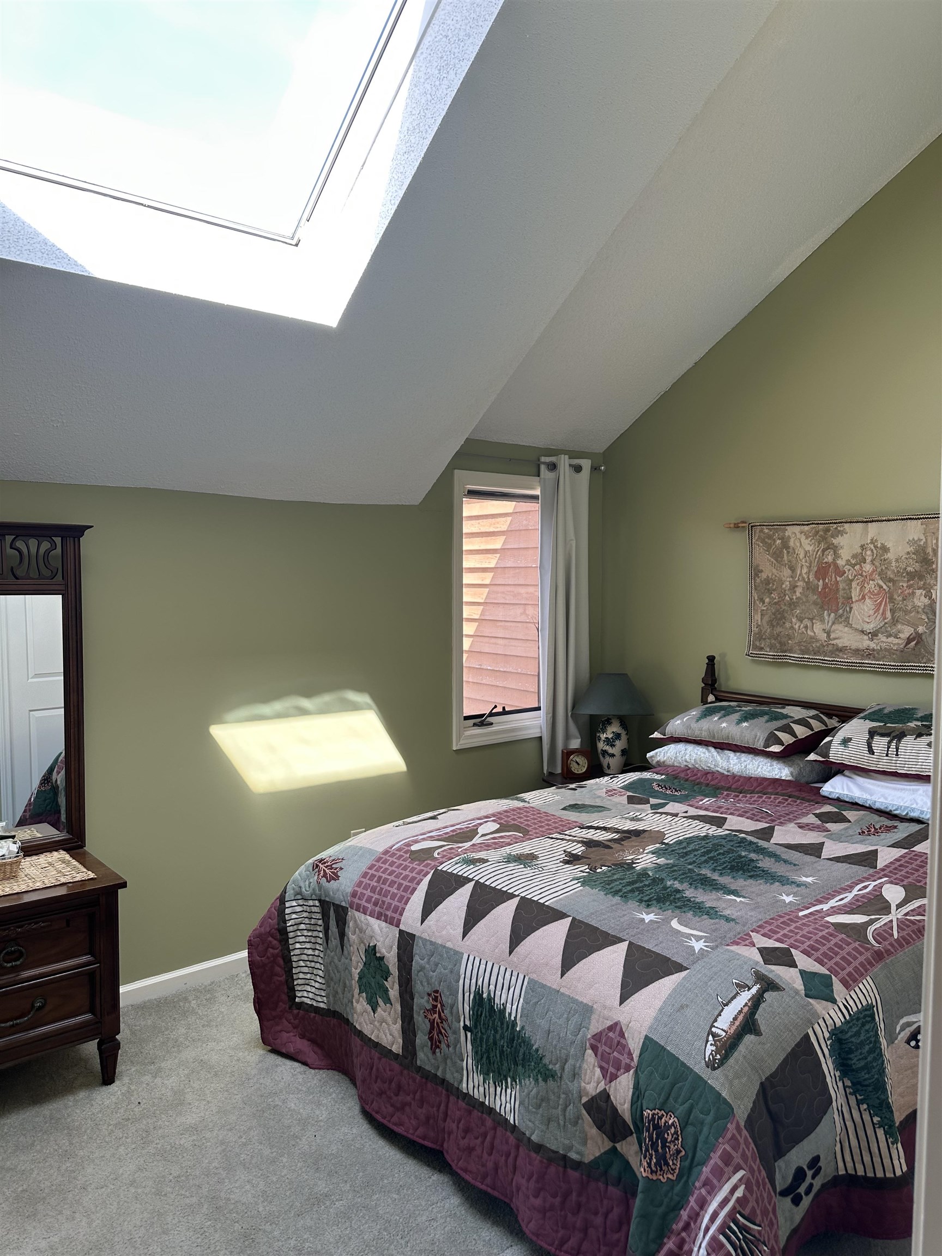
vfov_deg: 71.6
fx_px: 871
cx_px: 471
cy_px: 628
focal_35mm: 24
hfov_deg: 56.8
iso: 100
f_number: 1.78
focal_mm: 6.86
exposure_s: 1/161
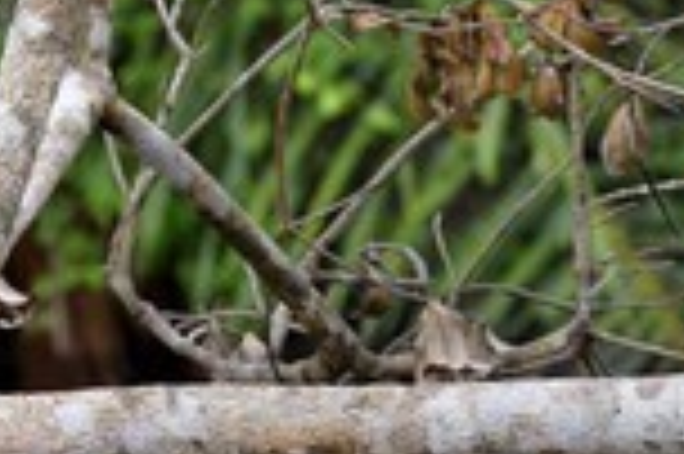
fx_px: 10477
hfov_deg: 3.7
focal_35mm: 552
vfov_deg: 2.5
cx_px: 112
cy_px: 589
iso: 800
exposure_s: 1/250
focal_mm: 200
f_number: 7.1
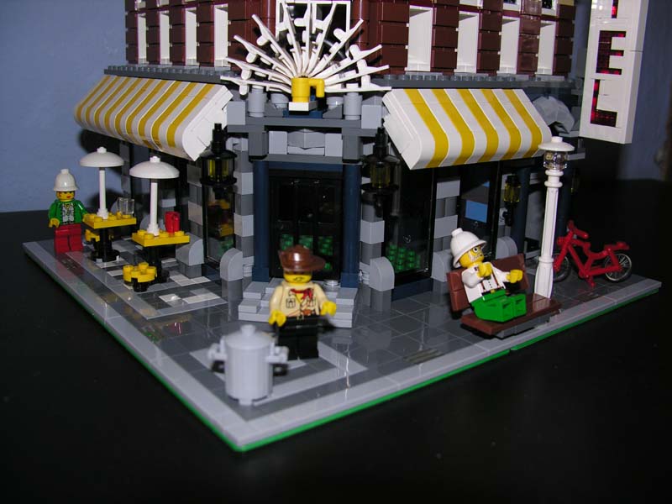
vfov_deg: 40.7
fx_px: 679
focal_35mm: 35
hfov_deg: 52.6
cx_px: 336
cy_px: 252
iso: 50
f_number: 2.8
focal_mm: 8.9
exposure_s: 1/60.1
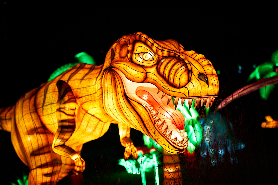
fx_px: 270
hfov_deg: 54.4
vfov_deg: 37.8
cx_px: 139
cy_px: 92
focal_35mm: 35
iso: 100
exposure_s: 1/100
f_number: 1.4
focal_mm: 35
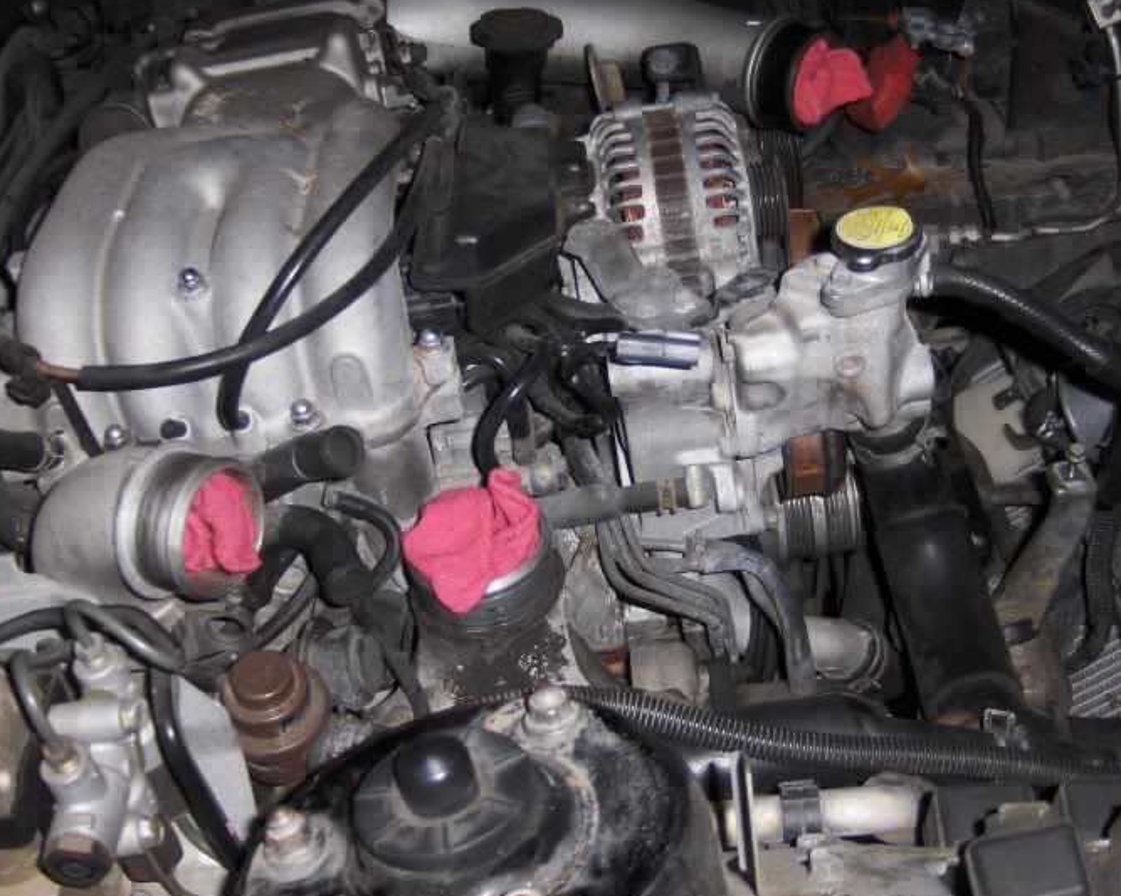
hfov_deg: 44.8
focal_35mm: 41
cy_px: 403
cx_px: 602
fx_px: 1360
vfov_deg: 36.4
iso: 100
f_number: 2.8
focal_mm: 7.5
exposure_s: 1/60
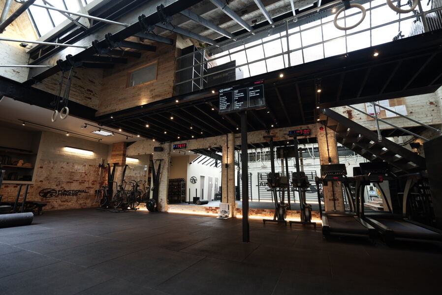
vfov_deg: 73.8
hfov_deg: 96.7
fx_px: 197
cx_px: 221
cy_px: 148
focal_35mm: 16
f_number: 2.2
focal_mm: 16
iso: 125
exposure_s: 1/50
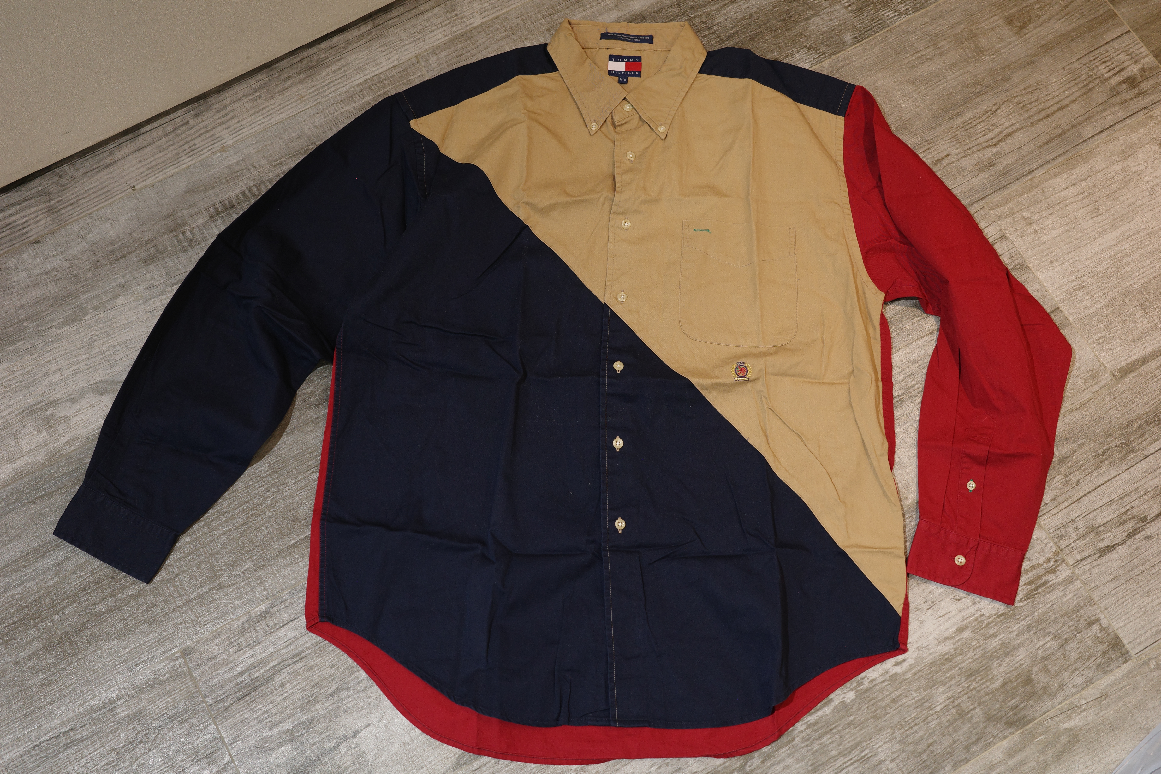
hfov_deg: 48.5
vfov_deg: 33.4
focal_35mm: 40
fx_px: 1290
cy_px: 387
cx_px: 580
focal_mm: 26
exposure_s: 1/13
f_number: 3.2
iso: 400
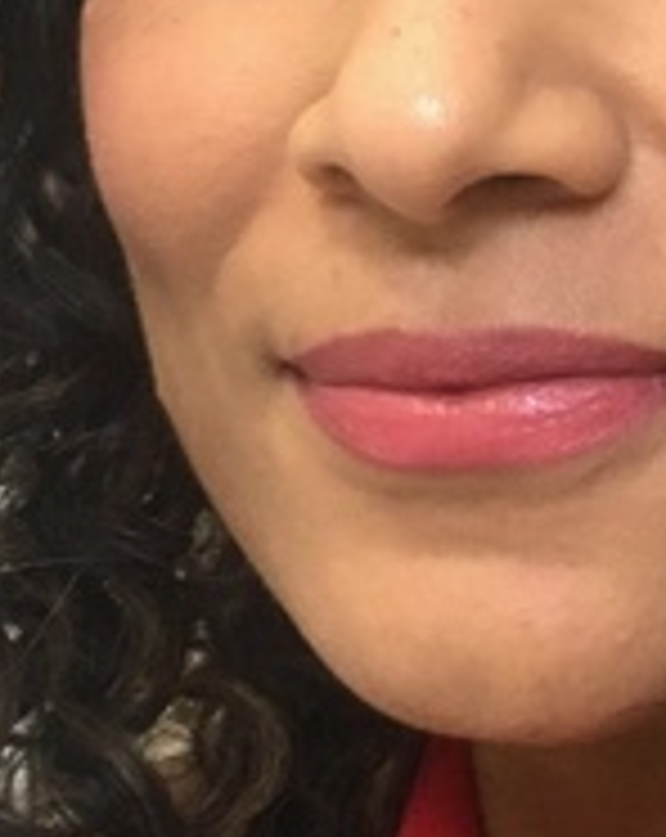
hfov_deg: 12.4
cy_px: 94
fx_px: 3016
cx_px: 670
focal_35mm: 122
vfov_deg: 15.6
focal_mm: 4.15
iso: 160
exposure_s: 1/33
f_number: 2.2
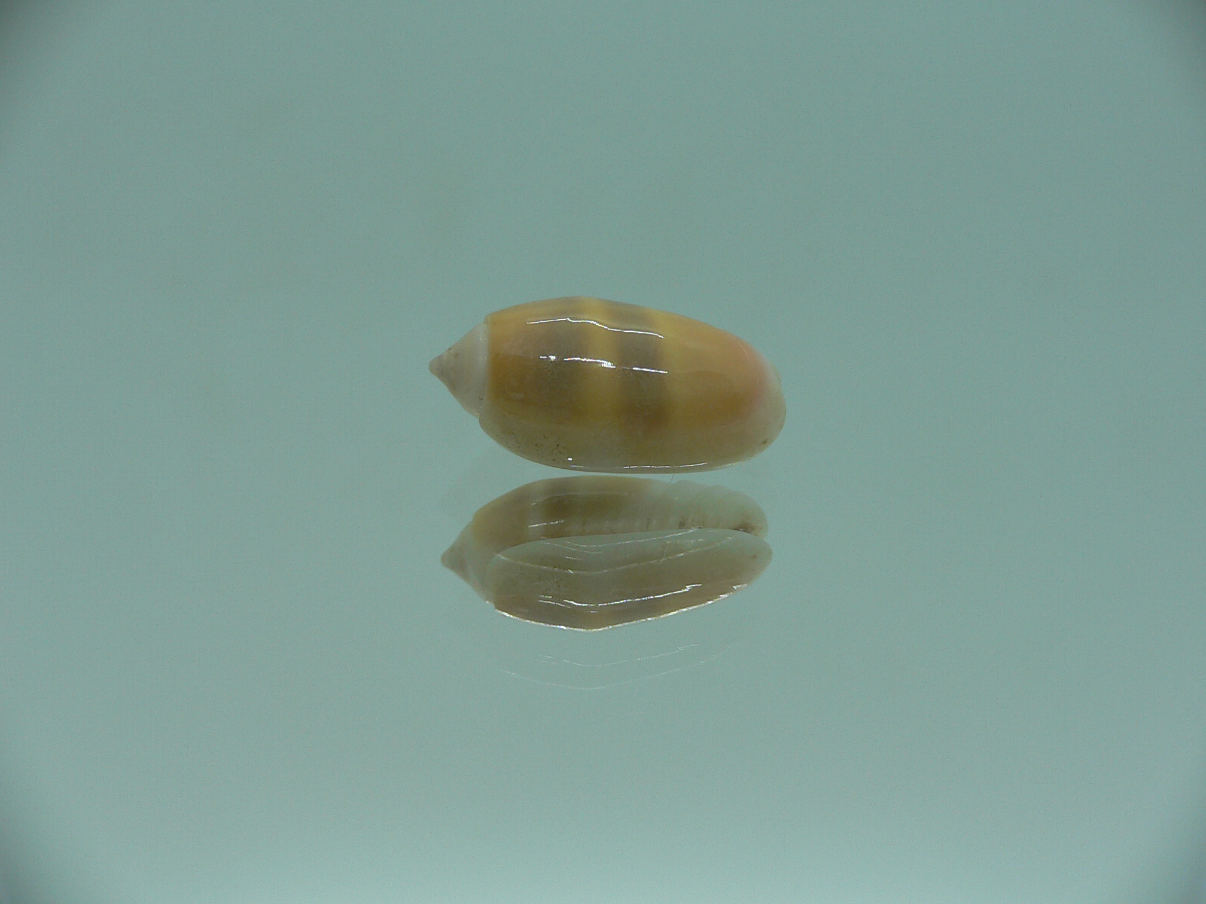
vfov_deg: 40.7
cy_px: 452
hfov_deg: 52.6
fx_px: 1219
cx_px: 603
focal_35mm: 35
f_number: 2.8
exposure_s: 1/80
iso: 80
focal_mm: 4.6
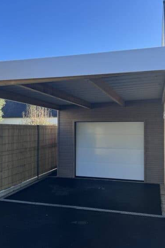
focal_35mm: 37
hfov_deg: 35.9
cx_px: 73
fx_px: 254
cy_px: 126
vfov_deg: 51.9
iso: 50
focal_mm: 5.7
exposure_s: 1/924
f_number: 1.5
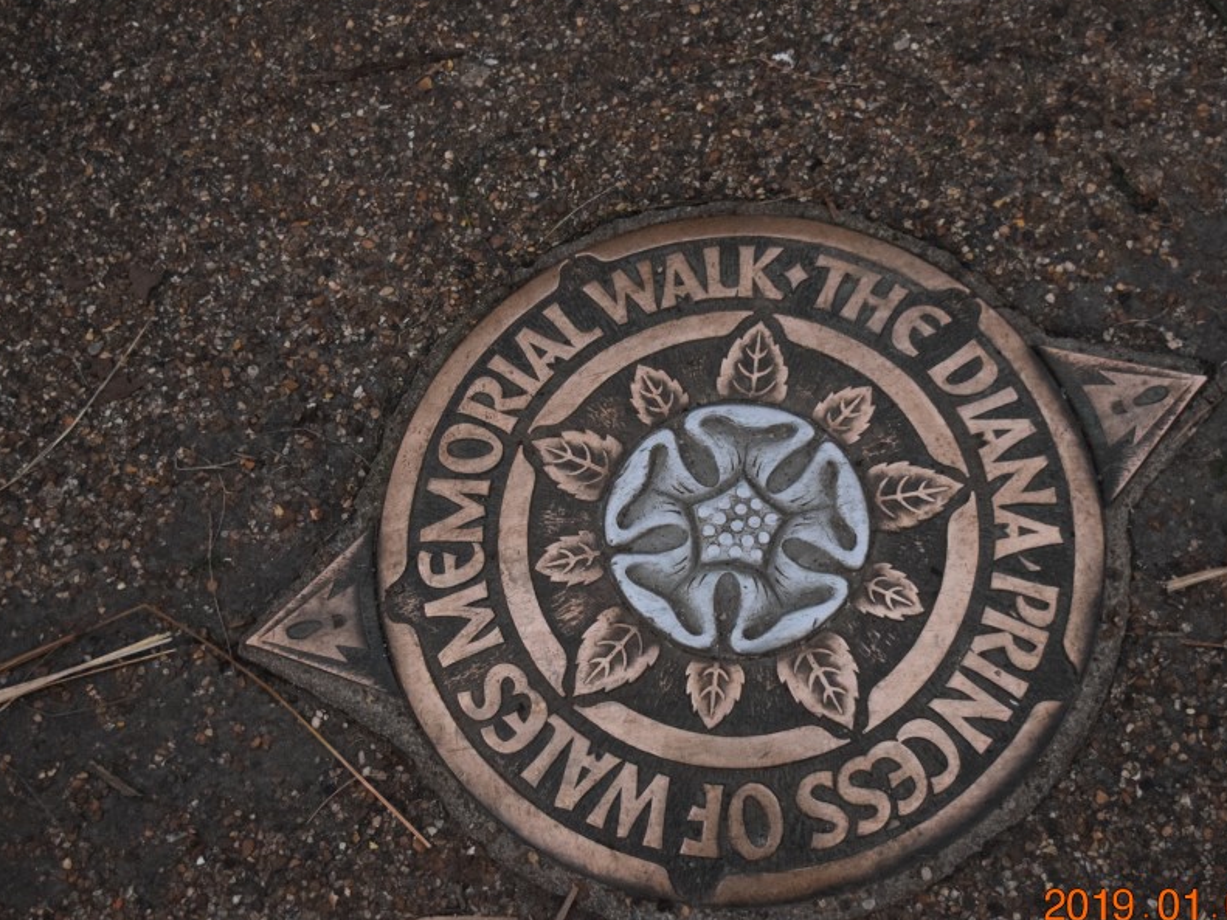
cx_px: 627
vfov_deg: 26.1
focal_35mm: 56
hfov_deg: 34.4
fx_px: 1985
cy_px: 456
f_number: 4.2
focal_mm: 30
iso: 6400
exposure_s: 1/30
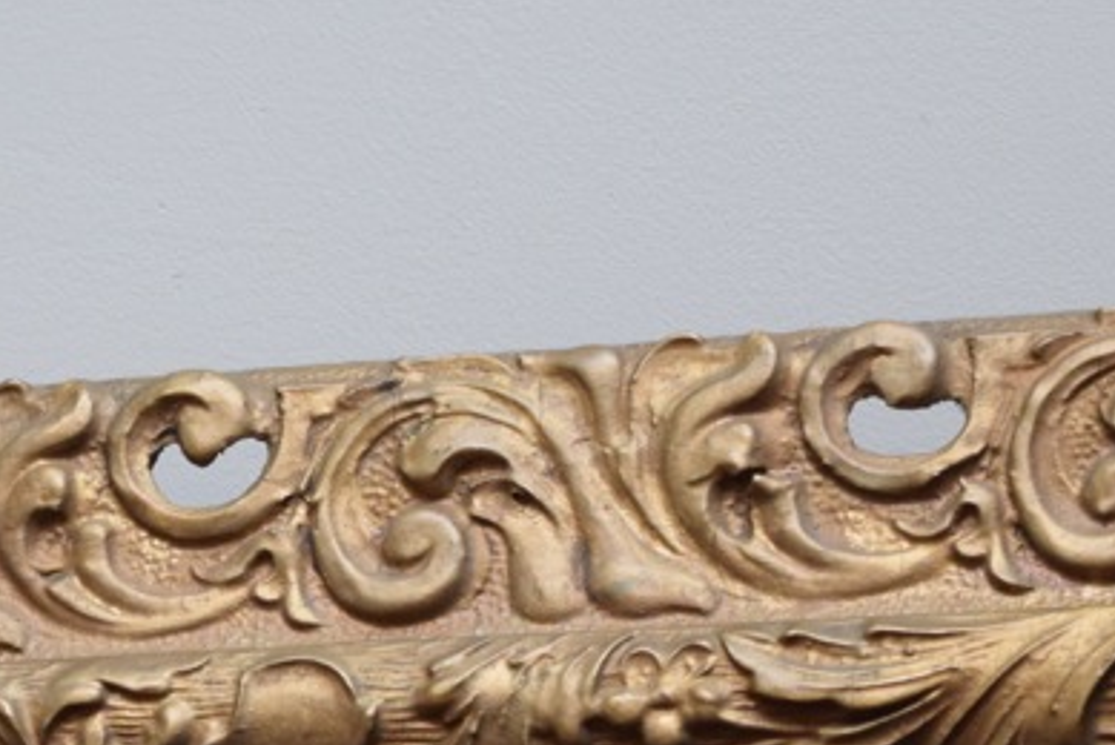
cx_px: -40
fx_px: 5734
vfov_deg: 7.4
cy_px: 795
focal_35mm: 185
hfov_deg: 11.0
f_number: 5.3
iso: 1600
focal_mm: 48
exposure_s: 1/60
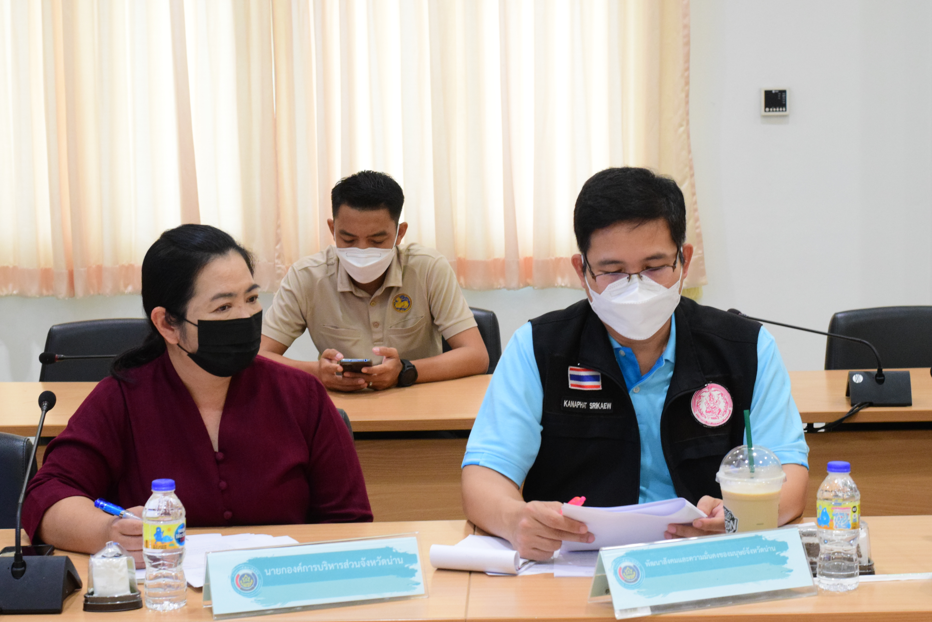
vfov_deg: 18.2
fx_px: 1942
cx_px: 466
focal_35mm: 75
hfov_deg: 27.0
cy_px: 311
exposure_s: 1/80
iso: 3200
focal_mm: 50
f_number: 7.1
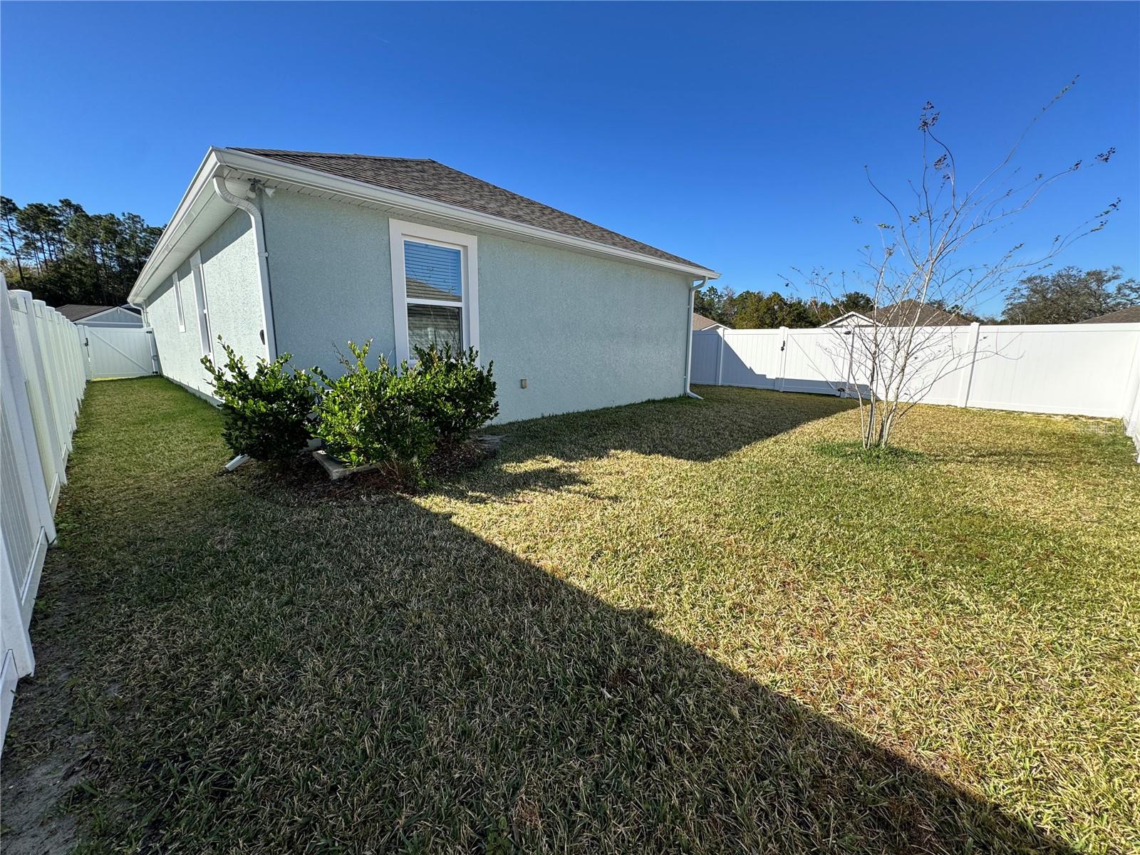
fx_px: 461
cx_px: 570
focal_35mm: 14
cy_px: 428
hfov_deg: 102.1
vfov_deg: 85.7
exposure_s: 1/1006
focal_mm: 2.22
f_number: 2.2
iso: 40
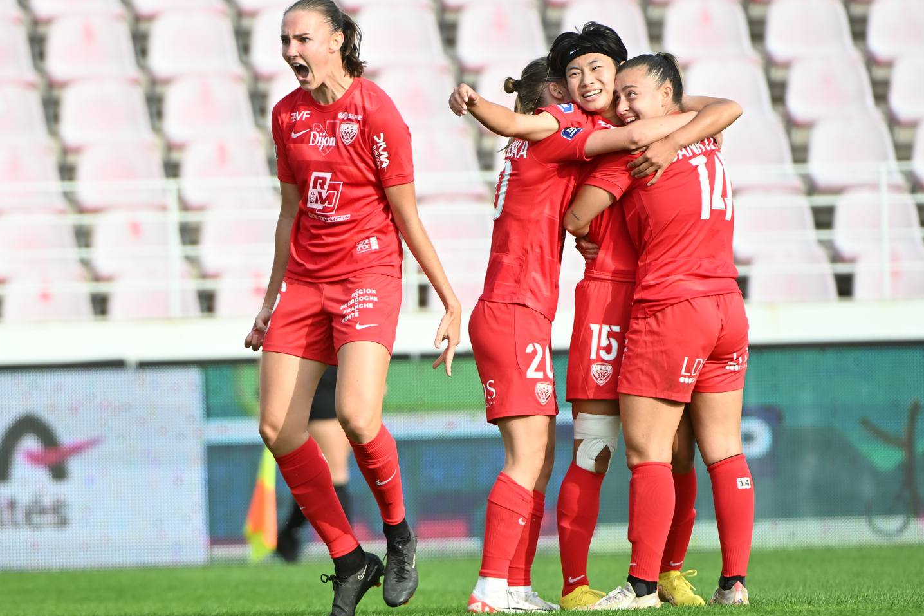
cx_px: 309
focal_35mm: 722
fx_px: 18528
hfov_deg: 2.9
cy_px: 313
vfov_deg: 1.9
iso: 500
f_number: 4
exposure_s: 1/1000
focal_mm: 360
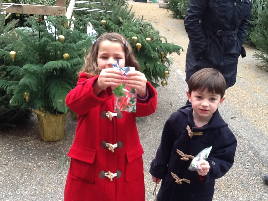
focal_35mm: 32
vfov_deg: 44.2
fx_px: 248
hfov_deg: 56.8
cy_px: 100
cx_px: 134
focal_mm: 2.03
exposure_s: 1/30
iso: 100
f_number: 2.4
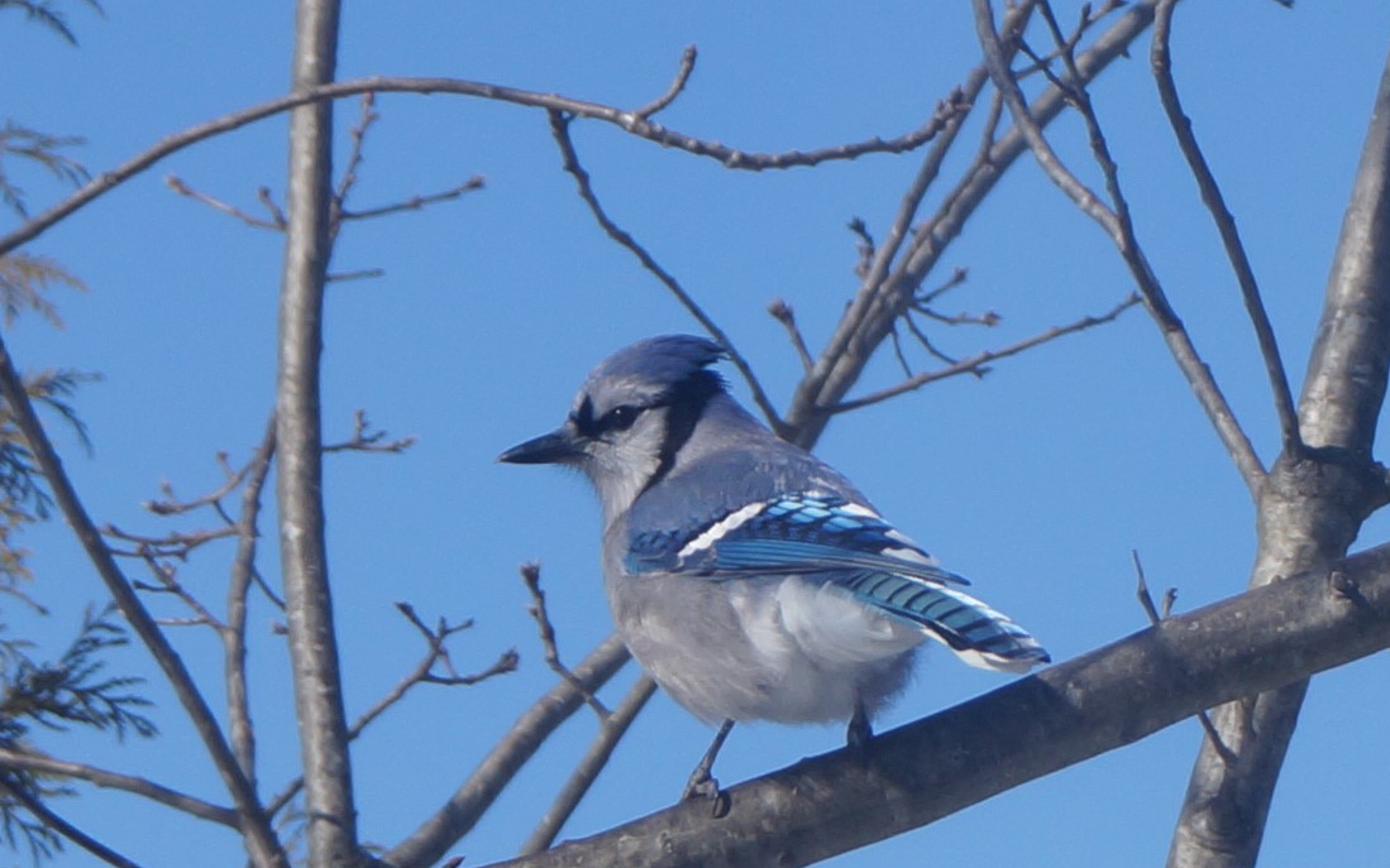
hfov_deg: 16.2
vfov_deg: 10.2
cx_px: 803
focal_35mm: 129
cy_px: 569
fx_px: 4879
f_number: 11
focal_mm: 55
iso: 100
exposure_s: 1/160
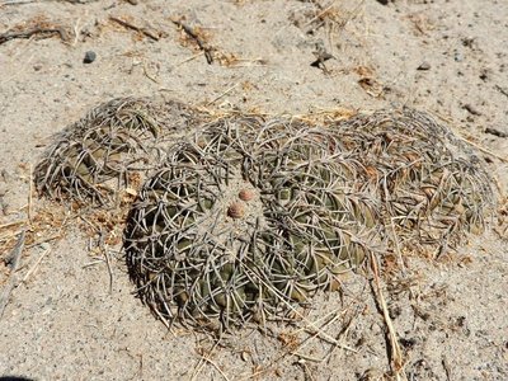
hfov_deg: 60.0
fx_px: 440
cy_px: 190
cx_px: 254
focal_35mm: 30
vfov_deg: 46.8
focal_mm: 5.4
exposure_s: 1/1600
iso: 100
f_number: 4
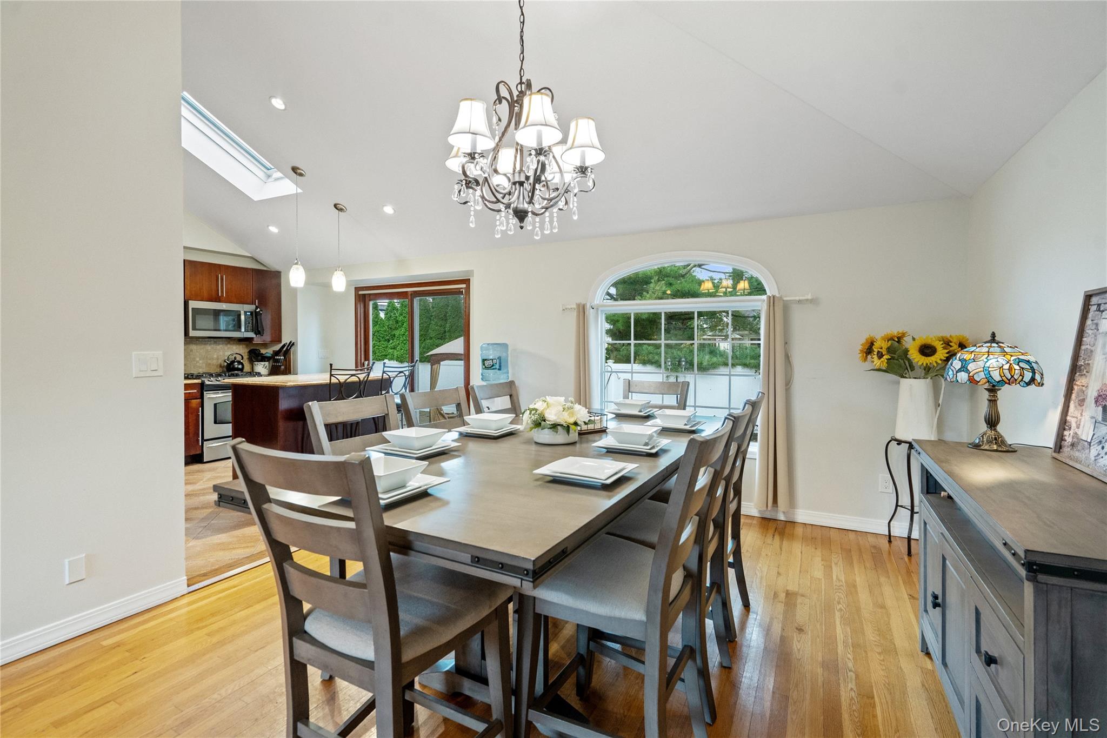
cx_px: 554
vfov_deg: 73.7
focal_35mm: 16
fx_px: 492
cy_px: 369
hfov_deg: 96.7
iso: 2500
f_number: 5.6
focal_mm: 16
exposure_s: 1/10
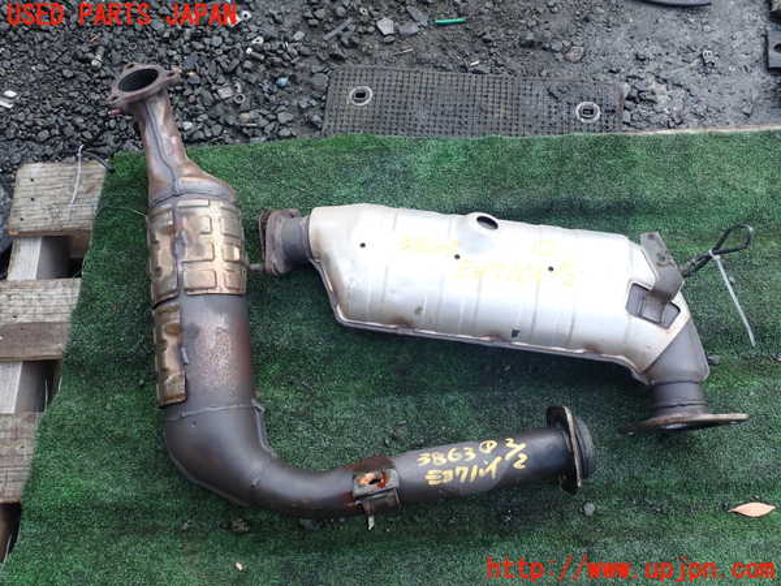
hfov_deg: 60.0
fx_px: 677
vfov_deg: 46.8
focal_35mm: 30
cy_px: 293
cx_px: 390
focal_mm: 5.4
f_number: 3.2
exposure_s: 1/80
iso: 100
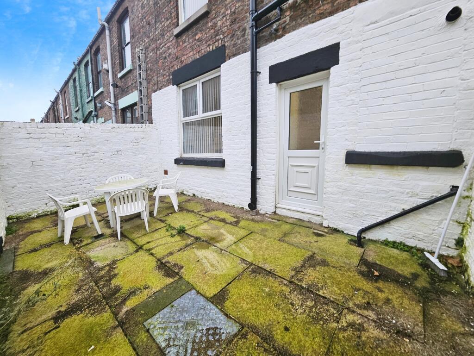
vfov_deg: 90.0
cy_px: 178
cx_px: 237
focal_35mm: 13
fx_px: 178
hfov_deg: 106.2
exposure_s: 1/50
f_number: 2.2
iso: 32
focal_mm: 1.7
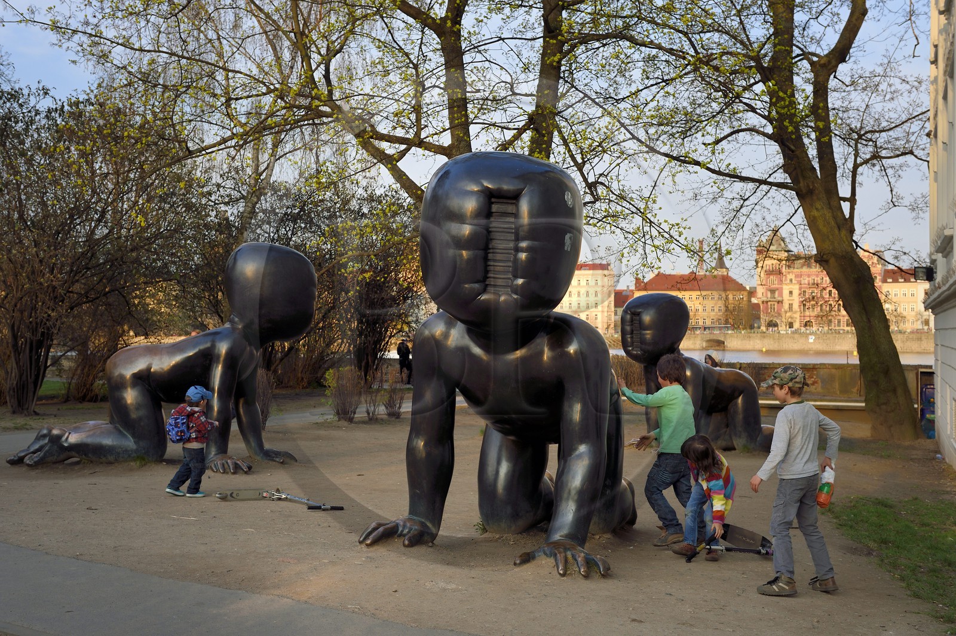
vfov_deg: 29.8
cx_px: 478
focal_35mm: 45
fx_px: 1194
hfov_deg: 43.6
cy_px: 318
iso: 400
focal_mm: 45
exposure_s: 1/200
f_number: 7.1
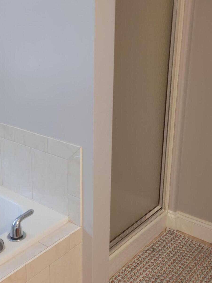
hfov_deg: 33.5
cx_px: 90
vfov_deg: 43.7
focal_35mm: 43
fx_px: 351
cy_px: 117
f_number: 1.8
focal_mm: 5.58
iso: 100
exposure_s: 1/40
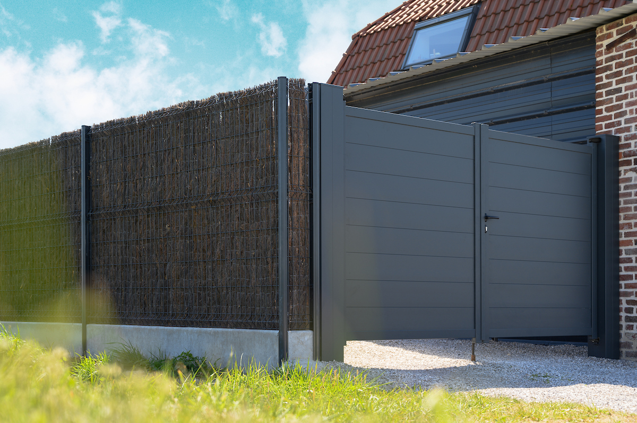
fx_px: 866
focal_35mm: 49
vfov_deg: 27.5
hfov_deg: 40.4
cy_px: 212
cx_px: 318
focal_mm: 49
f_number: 5
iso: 125
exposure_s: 1/250
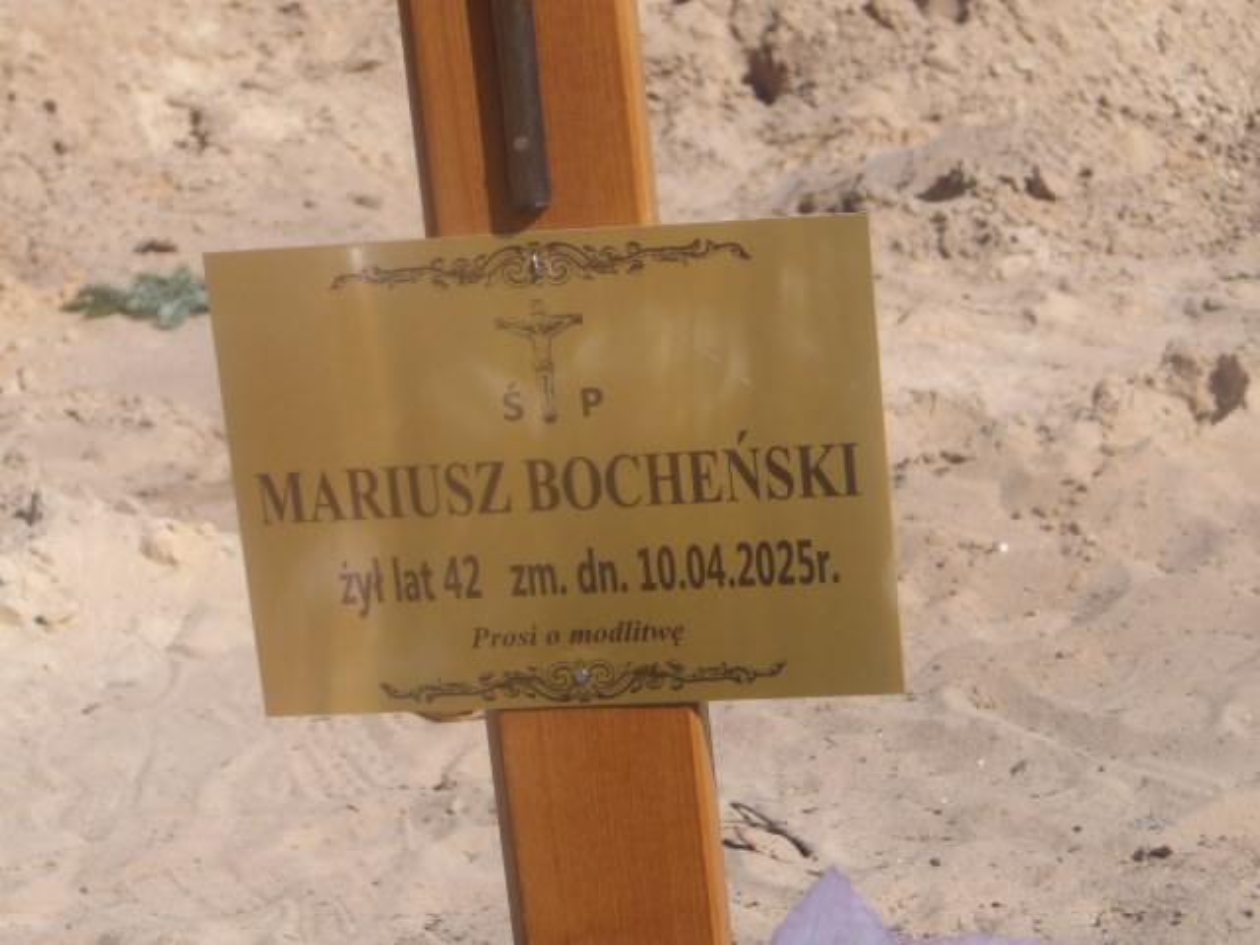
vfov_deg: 17.0
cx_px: 630
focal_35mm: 87
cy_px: 472
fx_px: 3167
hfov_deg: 22.5
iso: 100
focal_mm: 15.6
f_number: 5.6
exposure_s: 1/532
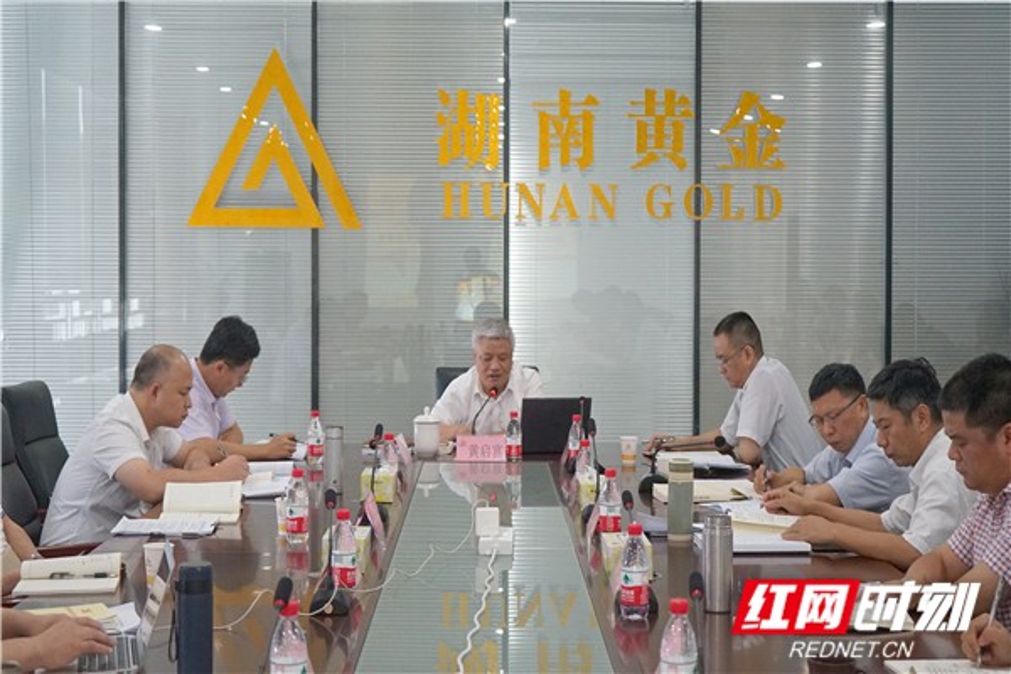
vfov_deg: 26.0
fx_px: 1460
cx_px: 506
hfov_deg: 38.2
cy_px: 337
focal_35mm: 52
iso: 4000
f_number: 4.5
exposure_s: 1/160
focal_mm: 52
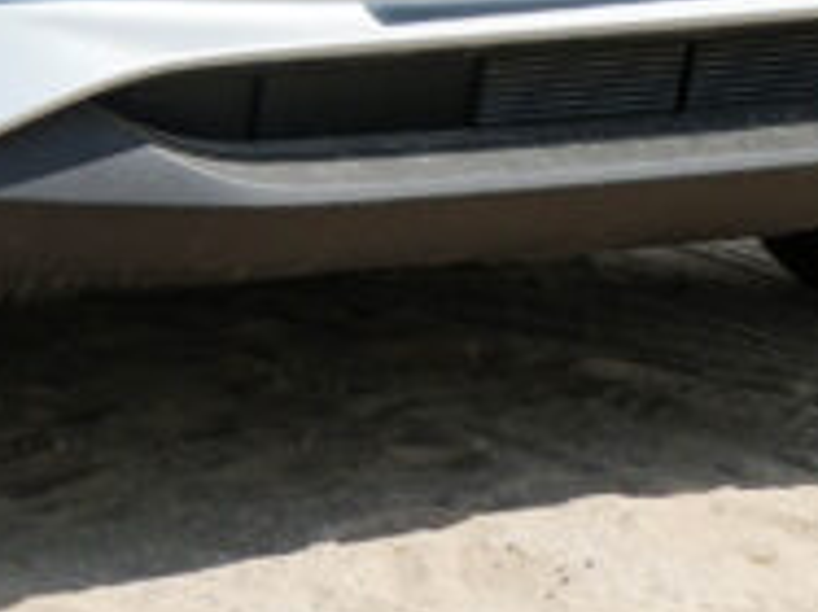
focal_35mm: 305
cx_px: -271
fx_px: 7203
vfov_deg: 4.8
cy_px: -562
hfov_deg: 6.4
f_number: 10
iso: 400
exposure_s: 1/800
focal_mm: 58
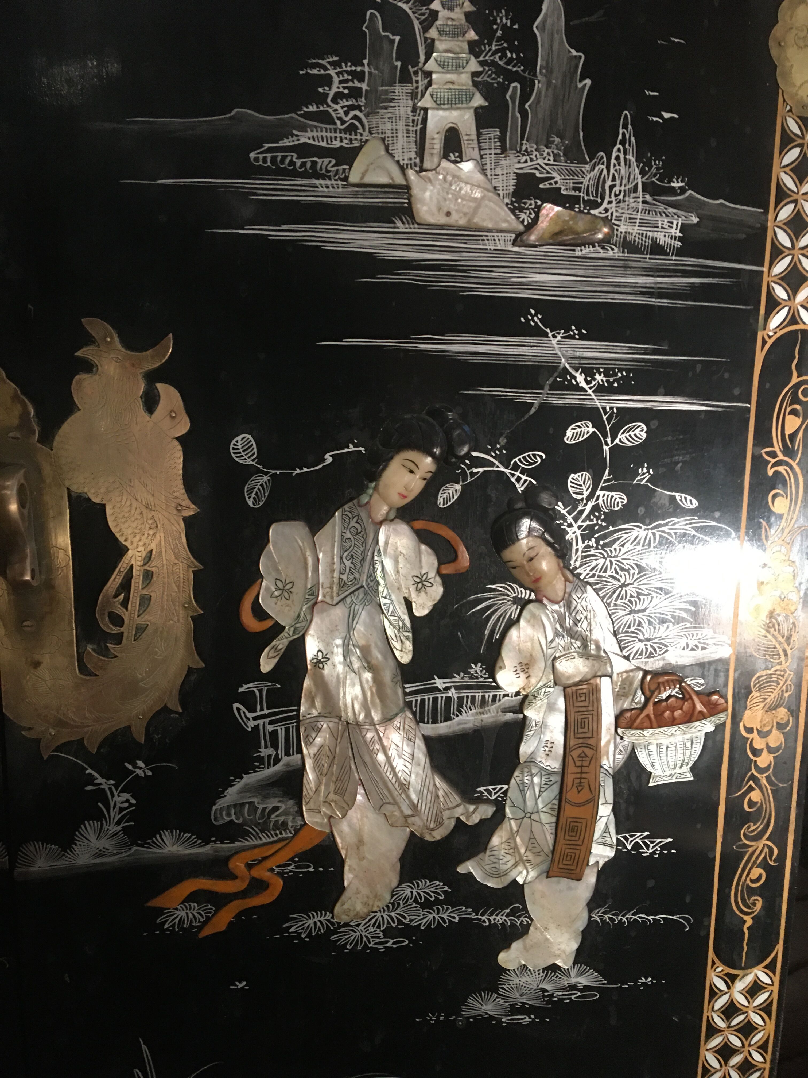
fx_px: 903
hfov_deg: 48.2
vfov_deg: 61.7
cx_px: 404
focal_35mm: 29
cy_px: 539
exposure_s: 1/10
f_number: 2.2
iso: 80
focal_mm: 4.15
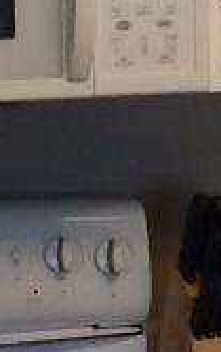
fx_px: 2879
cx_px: 330
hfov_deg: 4.4
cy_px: 304
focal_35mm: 300
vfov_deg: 7.0
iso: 64
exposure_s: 1/30
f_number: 2.2
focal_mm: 4.15
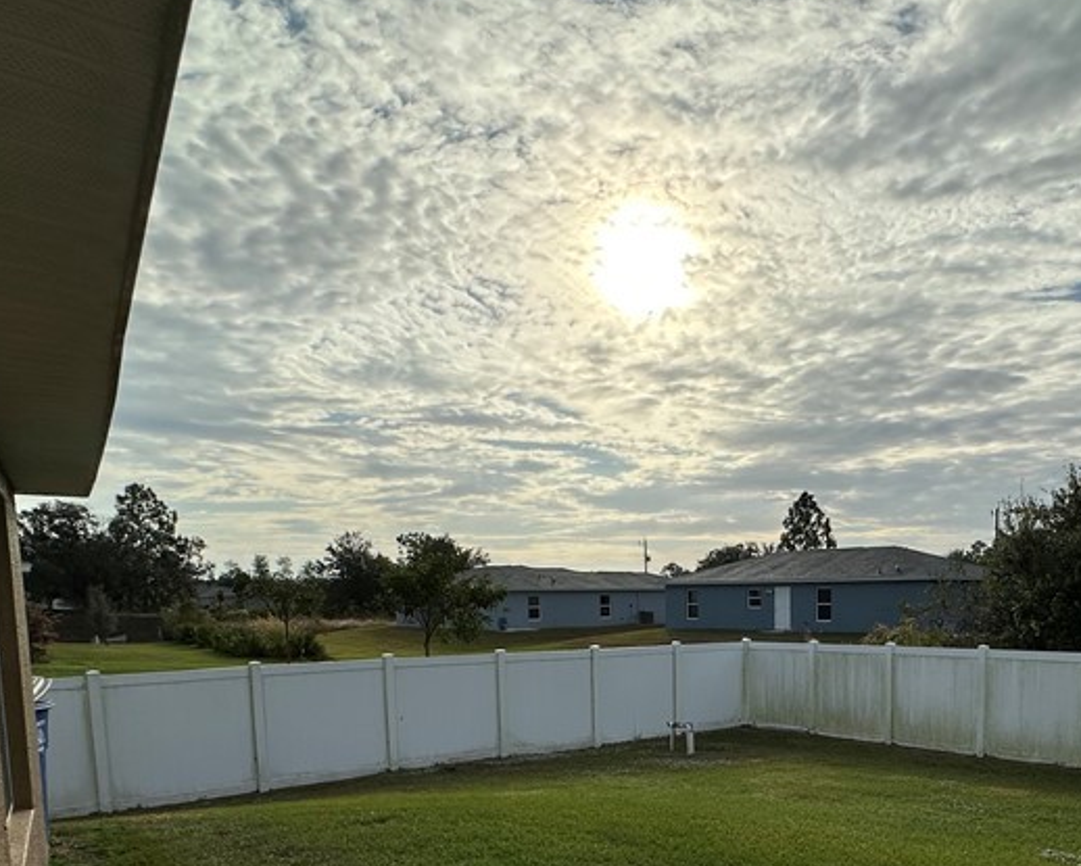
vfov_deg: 50.5
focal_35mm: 27
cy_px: 674
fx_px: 864
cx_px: 741
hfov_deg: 62.1
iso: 50
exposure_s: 1/5556
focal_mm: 2.22
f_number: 2.2
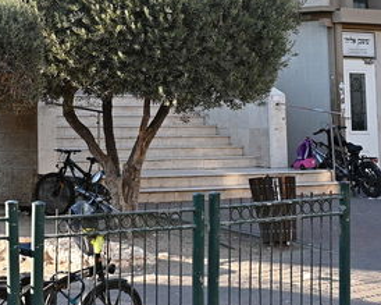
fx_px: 1296
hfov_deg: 16.0
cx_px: -79
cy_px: -61
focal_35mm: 115
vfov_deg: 13.1
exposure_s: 1/320
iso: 320
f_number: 4.5
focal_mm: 24
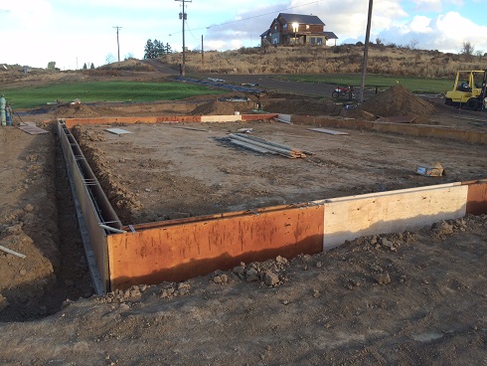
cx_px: 244
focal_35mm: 29
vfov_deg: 48.3
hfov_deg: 61.6
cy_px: 183
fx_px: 408
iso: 32
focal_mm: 4.15
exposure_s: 1/414
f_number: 2.2
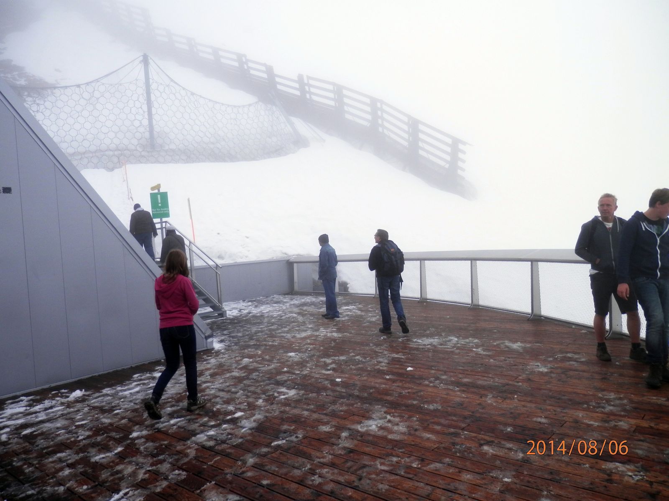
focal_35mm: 25
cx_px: 334
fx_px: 483
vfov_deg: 54.9
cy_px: 250
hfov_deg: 69.4
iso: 80
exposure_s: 1/125
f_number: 8.7
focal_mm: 4.5
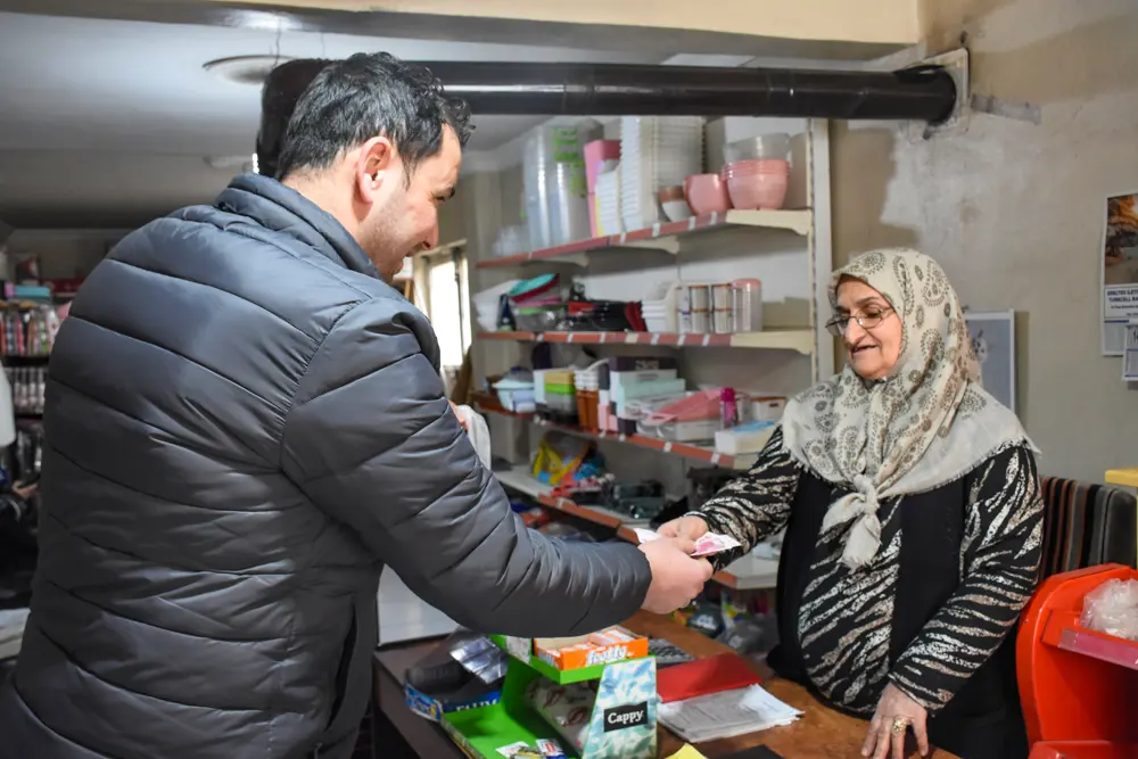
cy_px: 380
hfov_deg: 57.2
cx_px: 569
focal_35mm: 33
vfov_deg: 40.0
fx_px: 1043
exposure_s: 1/60
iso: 1600
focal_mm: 22
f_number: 5
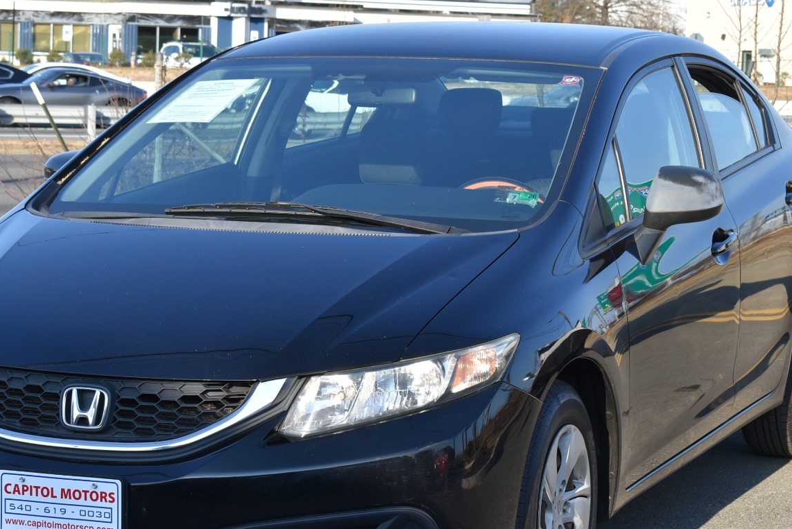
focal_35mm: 117
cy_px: 333
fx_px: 2569
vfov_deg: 11.8
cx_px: 354
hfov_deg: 17.5
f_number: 8
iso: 220
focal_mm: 55
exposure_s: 1/250
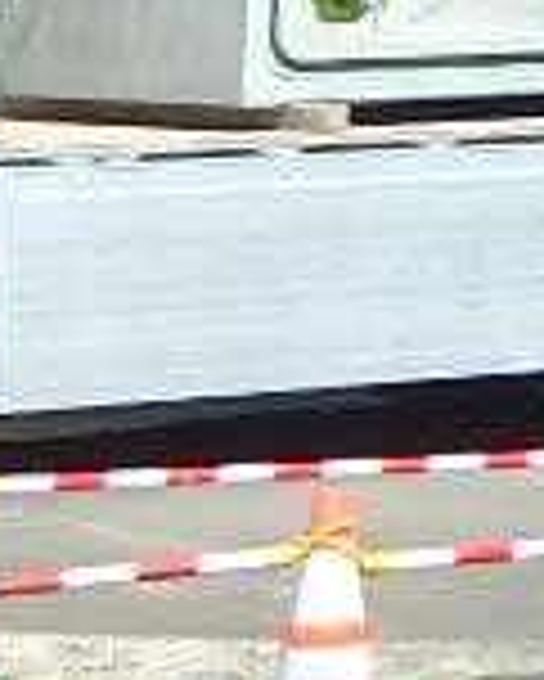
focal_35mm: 282
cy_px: -698
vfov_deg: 6.6
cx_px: 2468
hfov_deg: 4.8
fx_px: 5670
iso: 125
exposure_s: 1/400
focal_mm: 6
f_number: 4.9
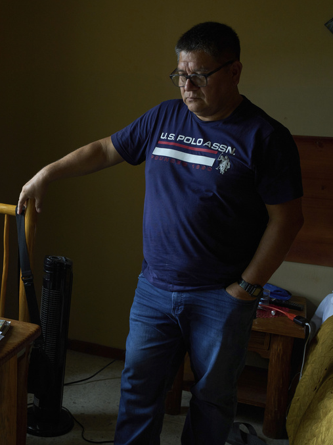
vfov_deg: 37.5
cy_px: 221
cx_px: 34
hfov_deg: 27.5
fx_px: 654
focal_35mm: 51
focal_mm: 35
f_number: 5
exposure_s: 1/125
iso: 640
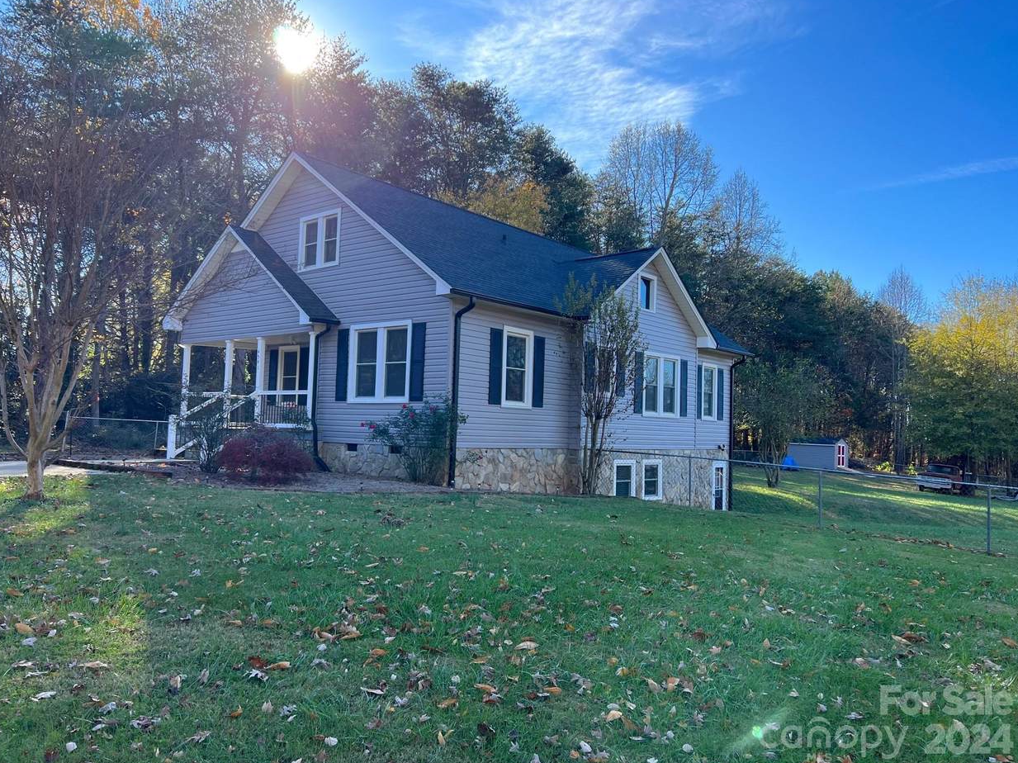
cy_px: 386
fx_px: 794
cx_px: 522
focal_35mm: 27
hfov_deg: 65.3
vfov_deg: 51.3
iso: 50
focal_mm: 5.7
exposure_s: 1/820
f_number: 1.5
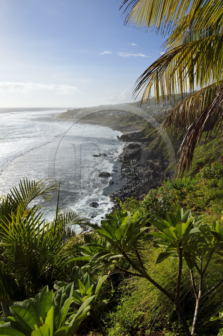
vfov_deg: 73.8
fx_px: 223
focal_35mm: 24
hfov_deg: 53.1
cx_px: 112
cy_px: 168
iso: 200
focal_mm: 24
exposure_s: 1/250
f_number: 18
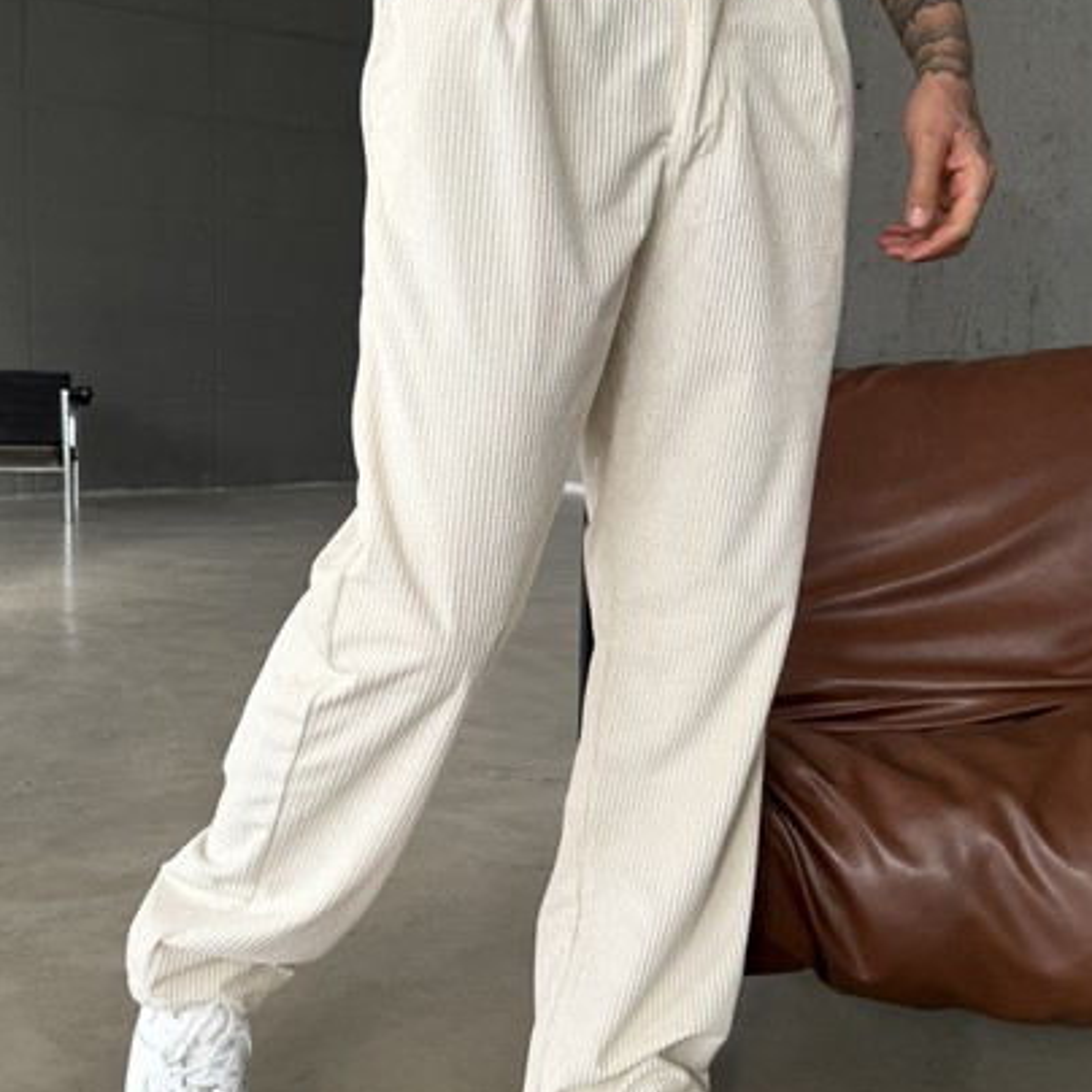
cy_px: 522
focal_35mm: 42
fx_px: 1499
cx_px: 500
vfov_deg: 40.0
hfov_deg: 40.0
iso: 64
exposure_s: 1/249
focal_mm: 6.76
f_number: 1.78
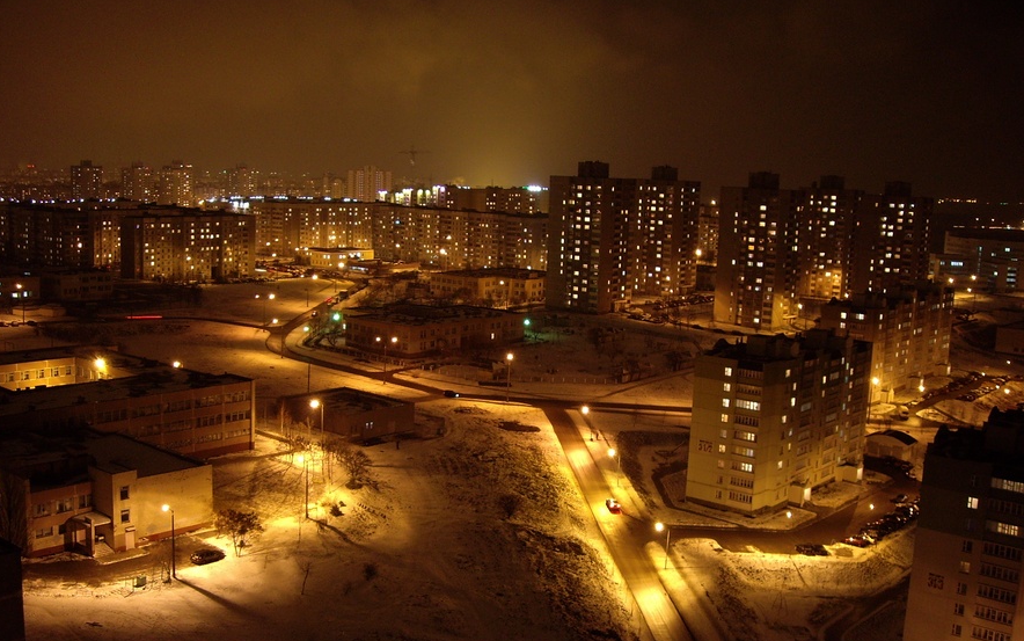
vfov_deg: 31.3
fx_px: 1144
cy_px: 325
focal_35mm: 41
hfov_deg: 48.2
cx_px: 507
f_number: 2.7
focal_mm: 6.2
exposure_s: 2
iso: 100
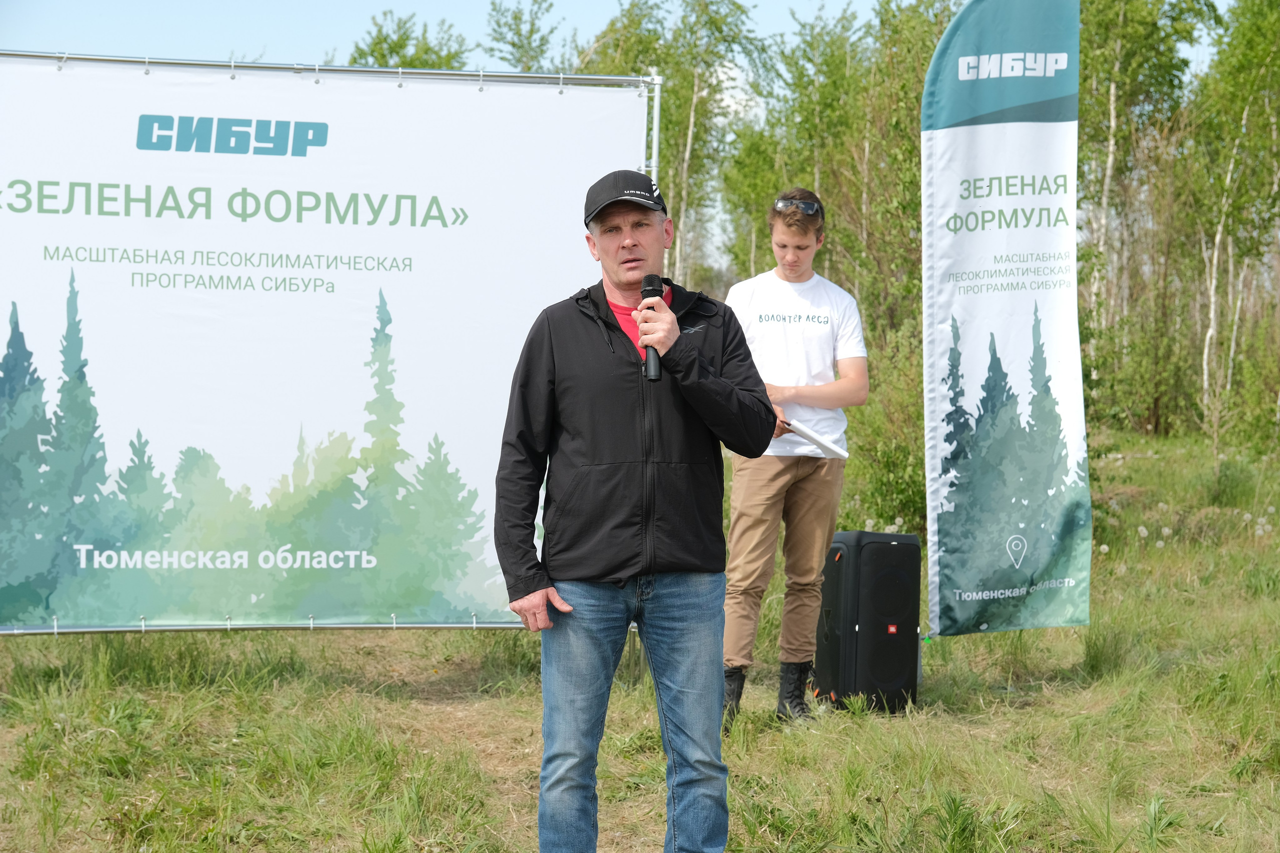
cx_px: 640
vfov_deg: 23.4
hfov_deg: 34.5
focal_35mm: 58
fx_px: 2062
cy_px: 426
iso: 160
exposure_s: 1/400
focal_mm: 38.8
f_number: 4.5
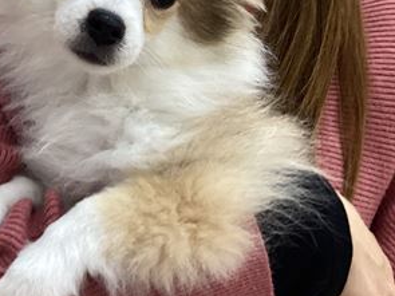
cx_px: 91
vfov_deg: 23.2
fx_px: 719
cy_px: 98
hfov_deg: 30.1
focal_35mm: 63
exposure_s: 1/60
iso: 125
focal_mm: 3.3
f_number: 2.4
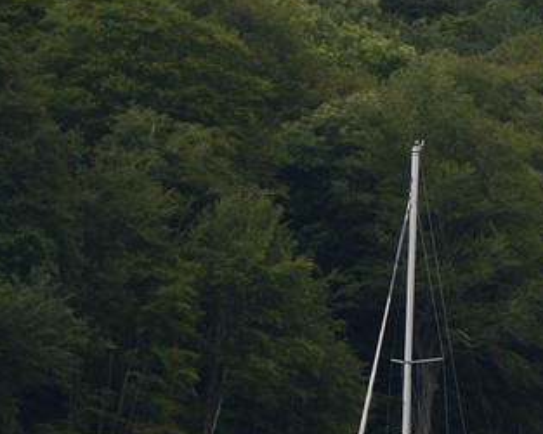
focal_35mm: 792
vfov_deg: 2.0
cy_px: 569
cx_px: 1317
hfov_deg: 2.4
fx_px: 12720
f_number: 5.6
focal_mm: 165
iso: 400
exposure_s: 1/1250
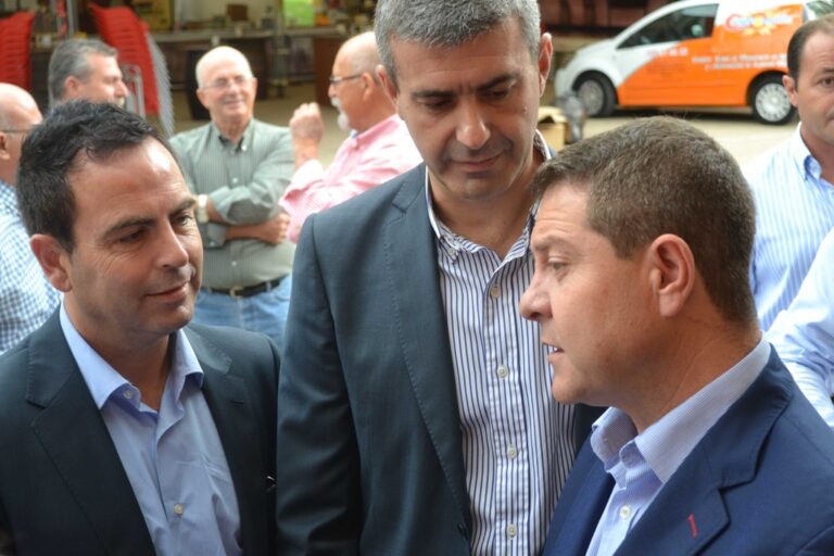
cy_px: 278
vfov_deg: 22.6
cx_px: 417
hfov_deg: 33.4
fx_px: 1390
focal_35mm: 60
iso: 400
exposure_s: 1/100
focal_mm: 40
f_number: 5.3
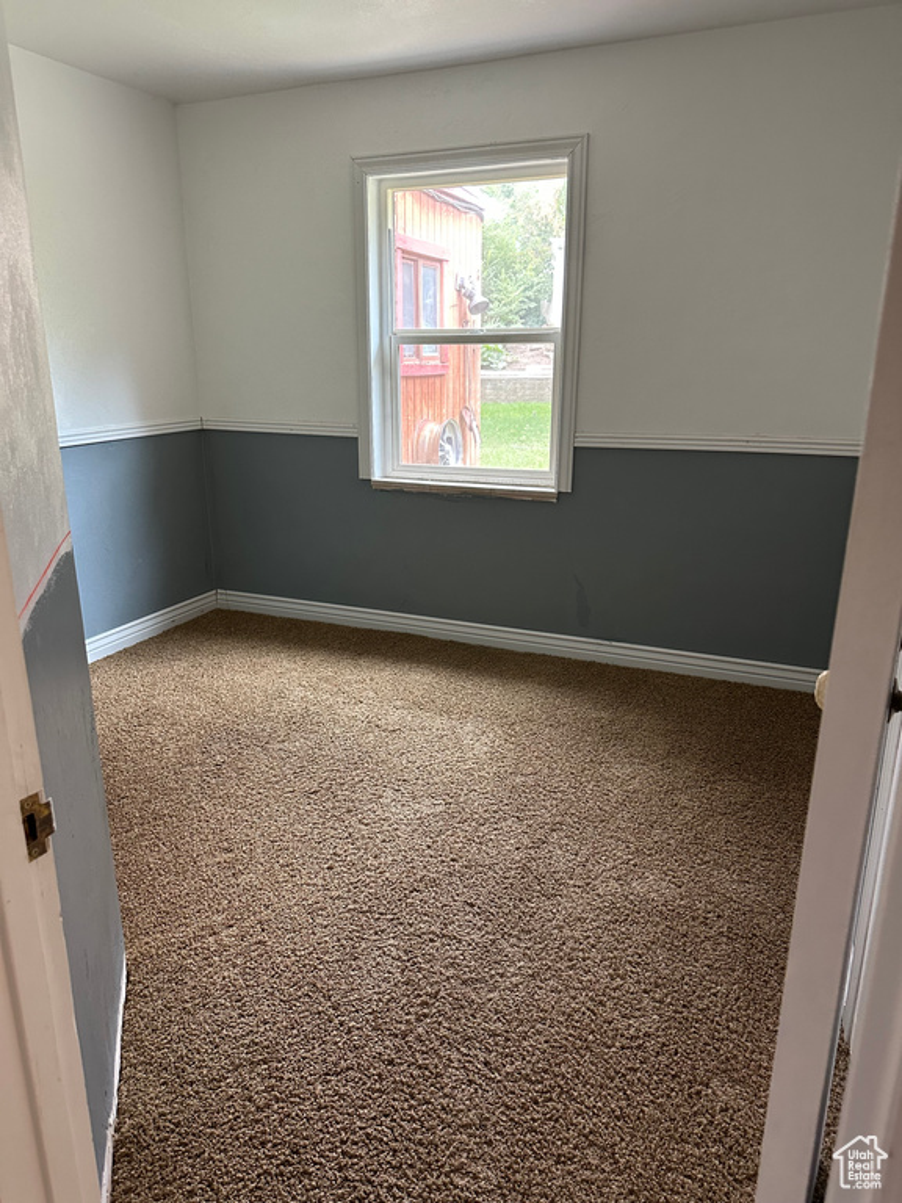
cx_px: 451
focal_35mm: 24
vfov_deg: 71.6
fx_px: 834
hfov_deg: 56.8
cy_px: 602
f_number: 1.78
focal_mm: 6.86
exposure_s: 1/60
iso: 400
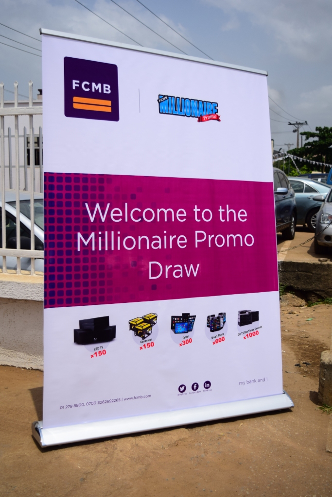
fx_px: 560
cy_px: 248
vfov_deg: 47.9
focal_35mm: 40
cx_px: 166
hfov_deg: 33.0
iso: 160
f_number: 4
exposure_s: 1/3200
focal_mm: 27
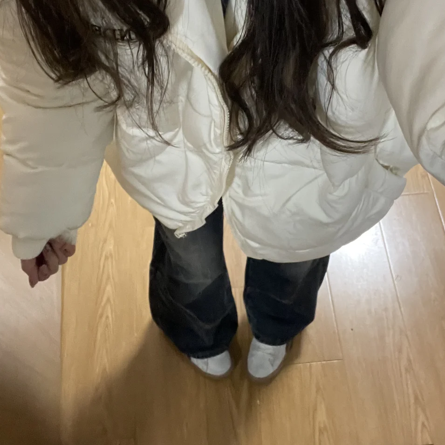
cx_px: 229
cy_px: 156
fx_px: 582
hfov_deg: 41.9
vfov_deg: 41.4
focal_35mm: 40
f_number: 2.2
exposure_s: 1/23
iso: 800
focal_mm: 2.71
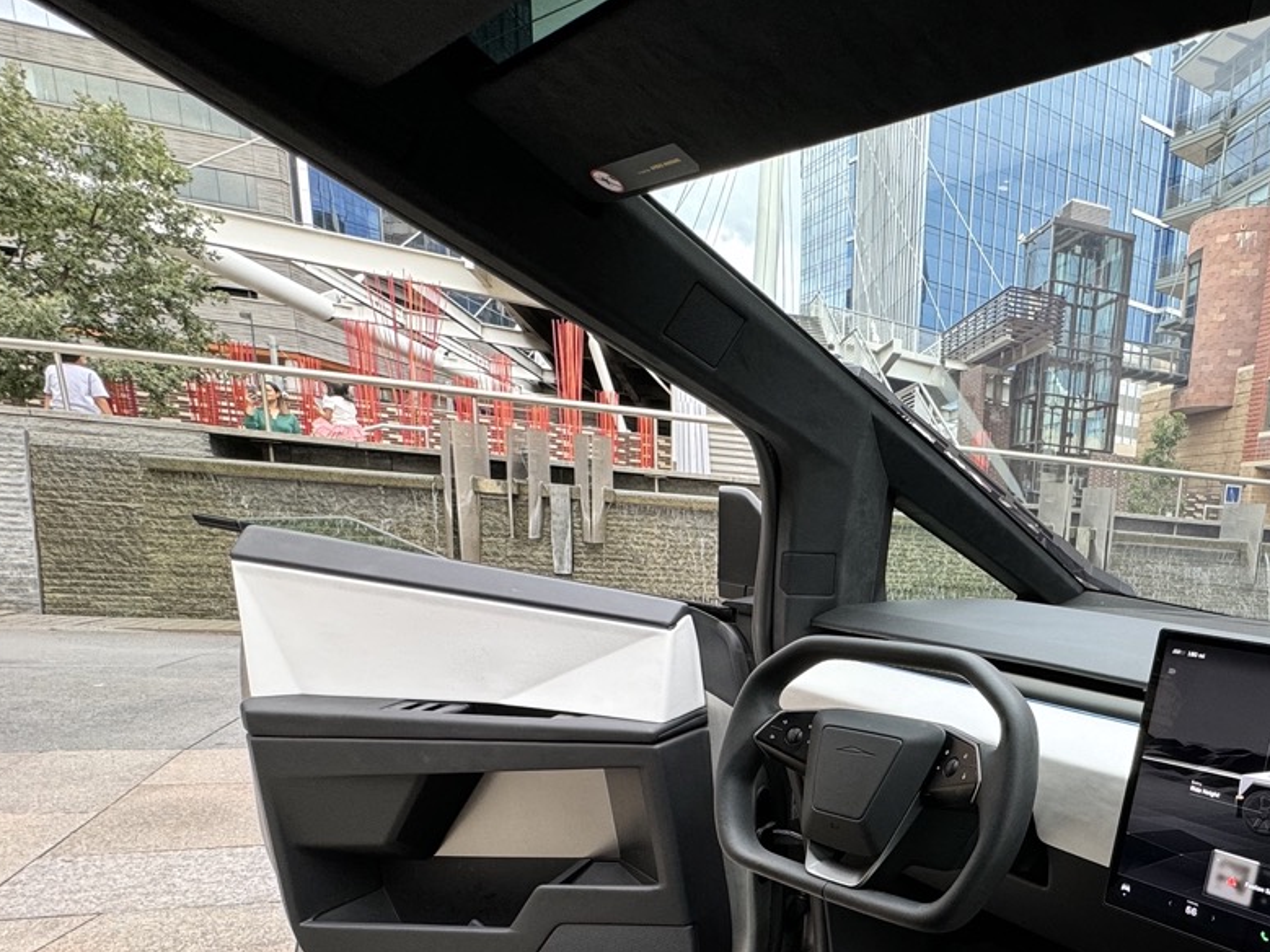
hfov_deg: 67.8
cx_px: 993
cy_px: 724
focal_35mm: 23
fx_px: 844
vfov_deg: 55.8
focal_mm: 2.22
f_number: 2.2
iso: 125
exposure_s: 1/84
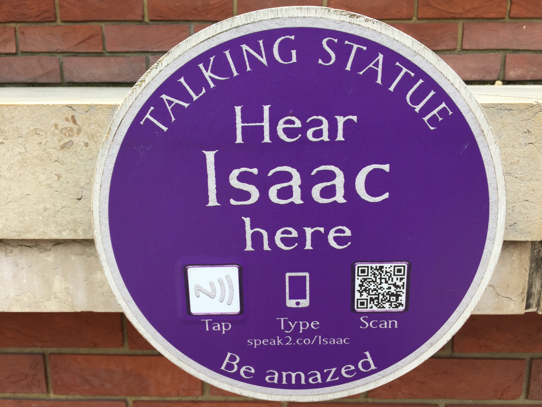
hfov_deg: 61.7
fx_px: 454
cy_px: 204
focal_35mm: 29
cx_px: 271
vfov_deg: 48.2
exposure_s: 1/129
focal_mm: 4.15
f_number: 2.2
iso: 32
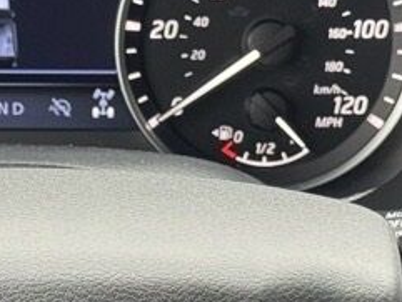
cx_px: 10
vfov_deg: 7.2
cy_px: 365
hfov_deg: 9.6
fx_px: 2370
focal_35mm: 204
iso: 100
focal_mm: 6.76
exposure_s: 1/60
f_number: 1.78
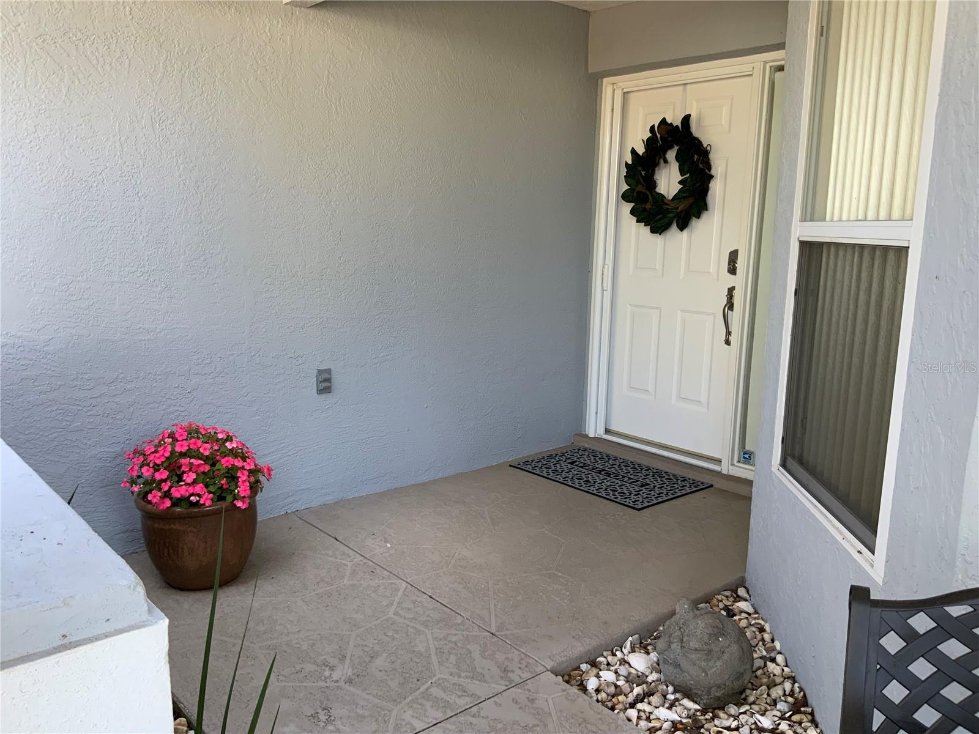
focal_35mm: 29
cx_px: 490
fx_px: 820
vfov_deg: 48.2
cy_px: 367
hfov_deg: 61.7
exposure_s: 1/122
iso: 40
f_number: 1.8
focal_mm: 3
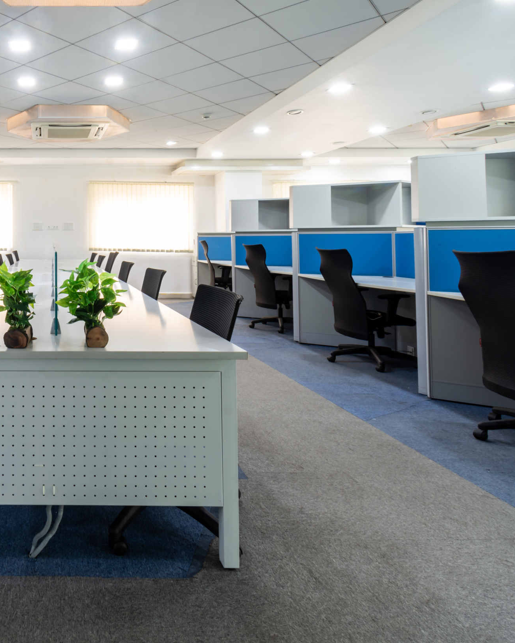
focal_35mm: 22
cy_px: 322
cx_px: 45
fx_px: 419
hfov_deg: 54.4
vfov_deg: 75.0
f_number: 16
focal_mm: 10
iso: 100
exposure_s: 1.6
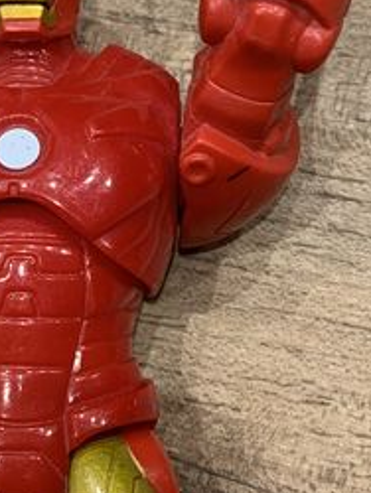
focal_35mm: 104
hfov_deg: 14.1
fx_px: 1484
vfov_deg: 18.6
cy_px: 434
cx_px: 51
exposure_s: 1/50
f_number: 1.8
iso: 100
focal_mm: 4.25
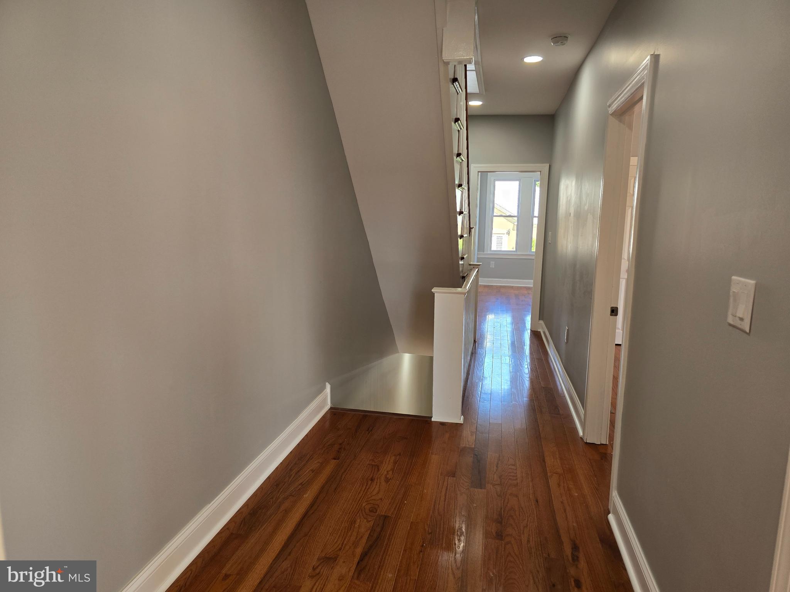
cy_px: 296
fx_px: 525
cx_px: 395
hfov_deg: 73.9
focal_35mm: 23
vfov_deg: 58.9
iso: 100
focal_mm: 6.3
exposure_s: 1/120
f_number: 1.7
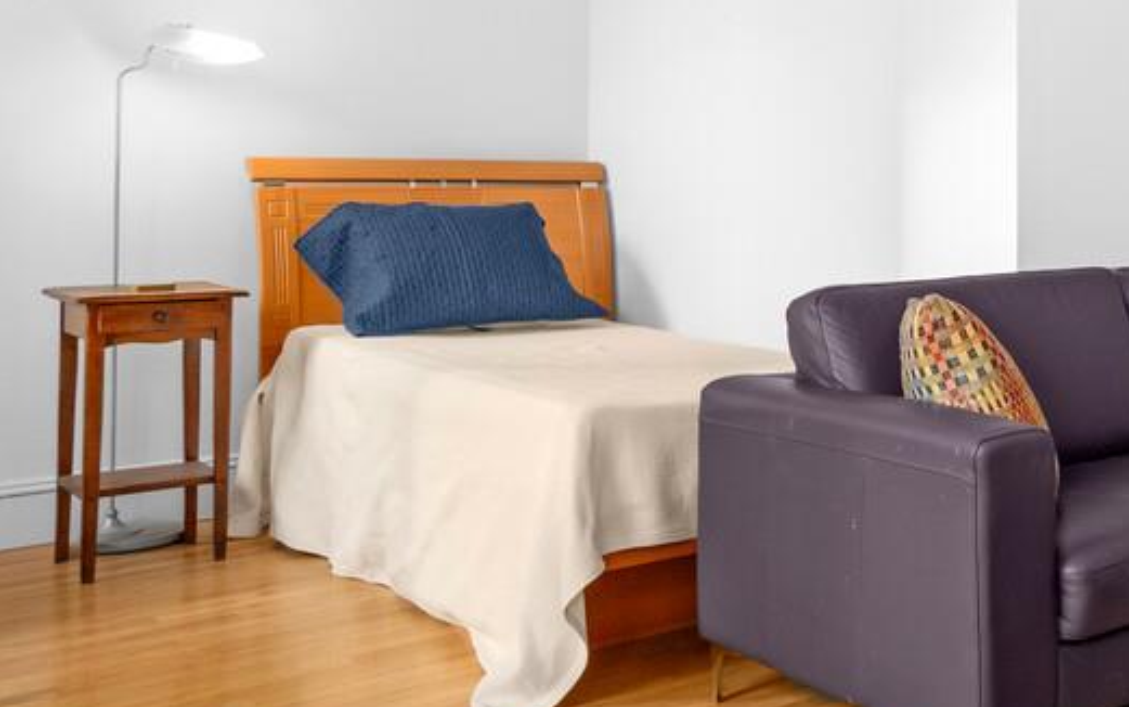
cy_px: 120
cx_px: 1101
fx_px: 1354
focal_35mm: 44
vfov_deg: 28.5
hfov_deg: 40.3
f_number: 10
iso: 200
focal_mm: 10
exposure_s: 1/2
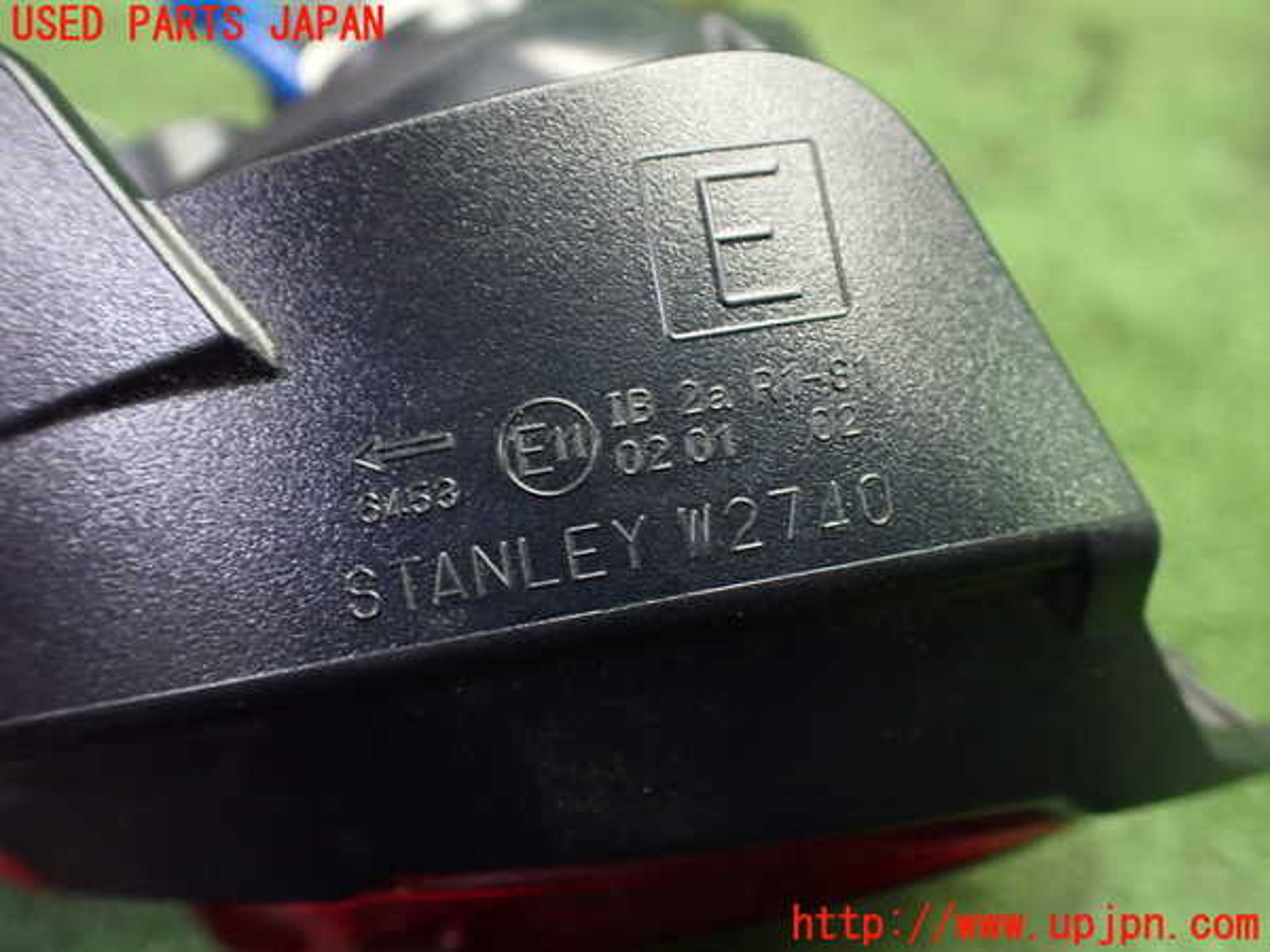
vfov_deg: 46.8
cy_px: 476
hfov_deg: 60.0
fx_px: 1101
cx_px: 635
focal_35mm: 30
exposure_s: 1/80
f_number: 2.3
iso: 800
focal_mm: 5.4
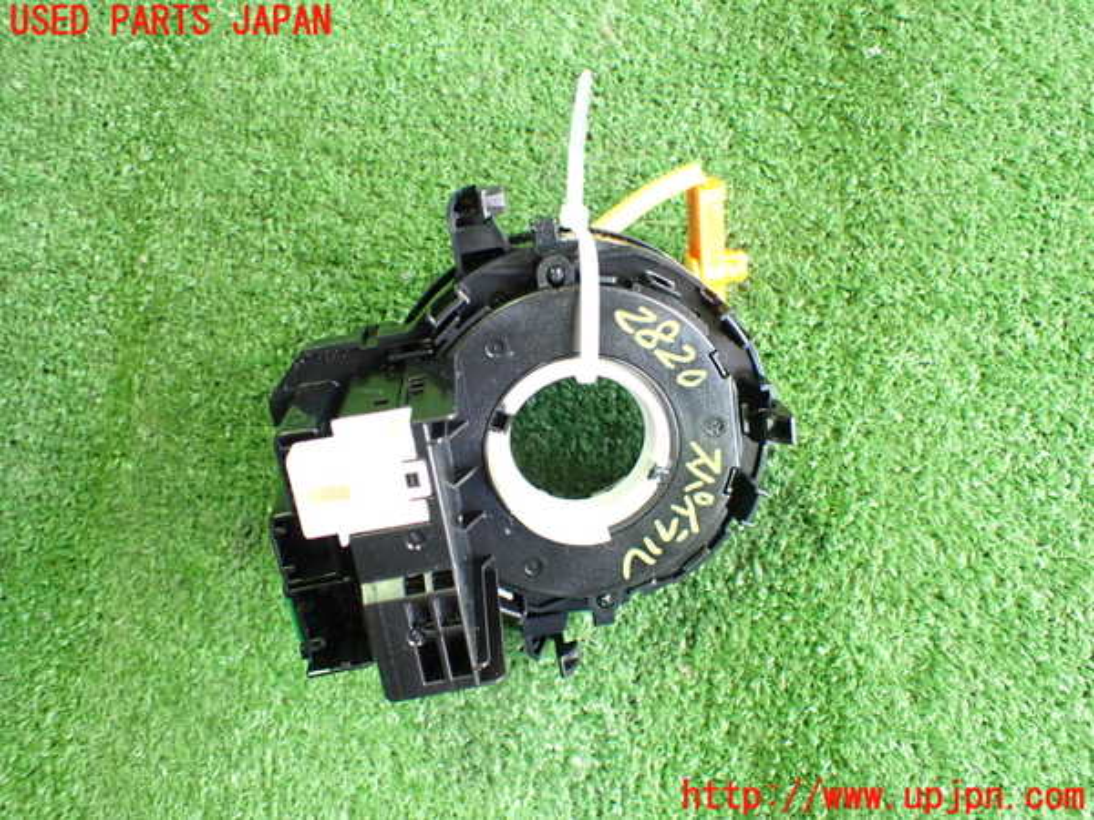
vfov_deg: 46.8
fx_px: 948
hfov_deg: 60.0
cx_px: 547
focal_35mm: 30
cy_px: 410
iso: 800
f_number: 2.3
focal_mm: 5.4
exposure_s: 1/50
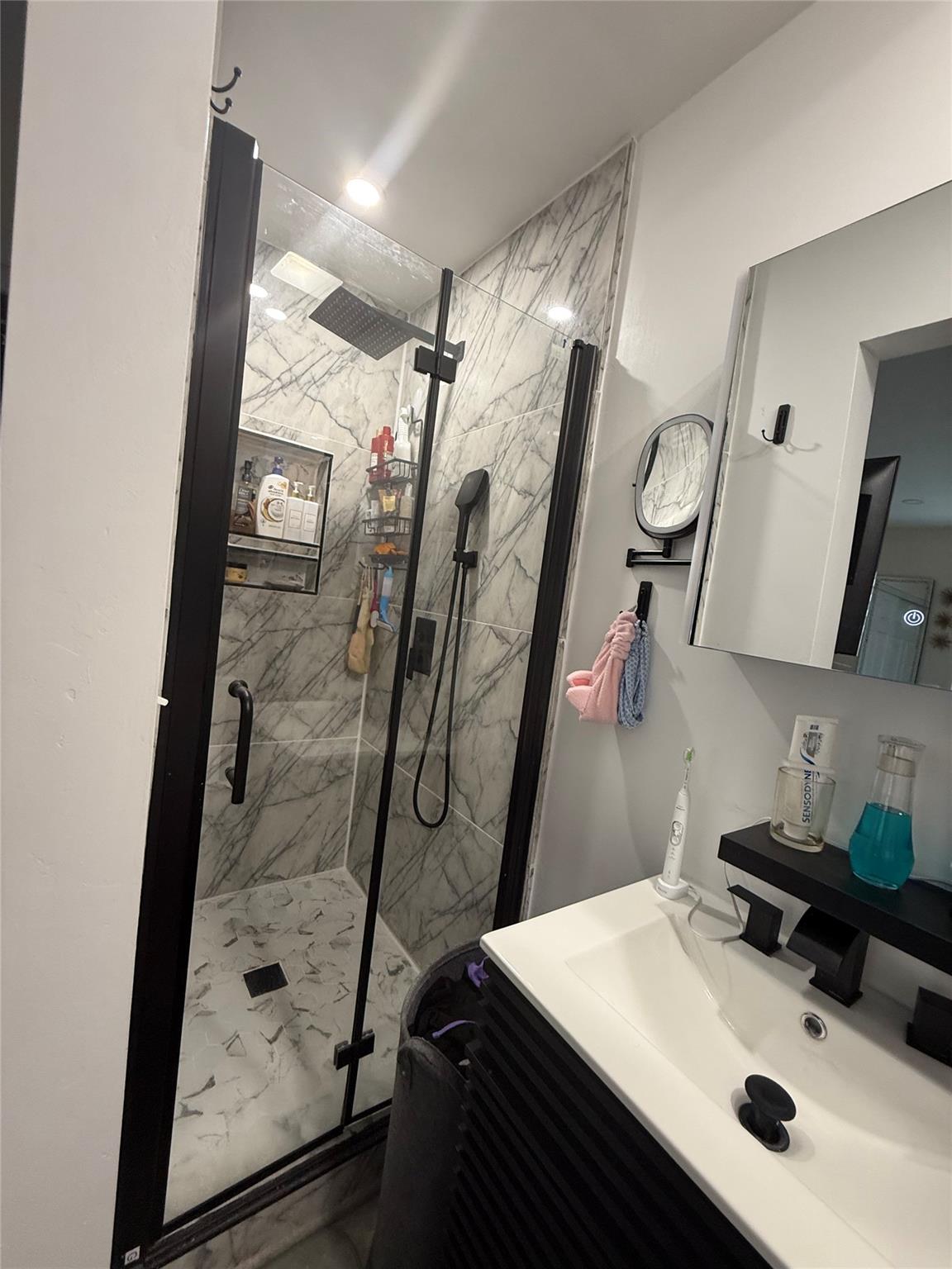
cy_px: 634
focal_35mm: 14
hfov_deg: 85.7
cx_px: 476
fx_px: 513
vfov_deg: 102.1
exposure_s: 1/60
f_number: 2.2
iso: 200
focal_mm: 2.22
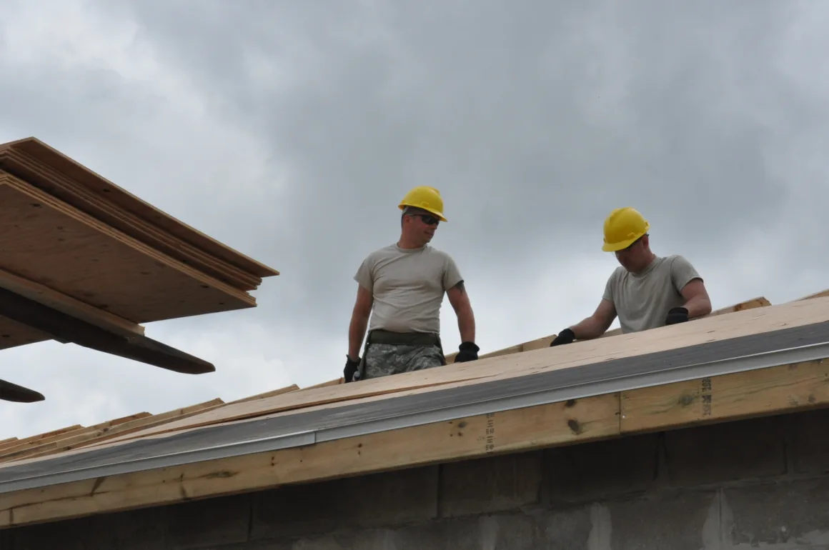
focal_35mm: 78
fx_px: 1794
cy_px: 275
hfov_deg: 26.0
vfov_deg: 17.4
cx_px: 414
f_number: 18
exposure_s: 1/500
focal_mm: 52
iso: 800
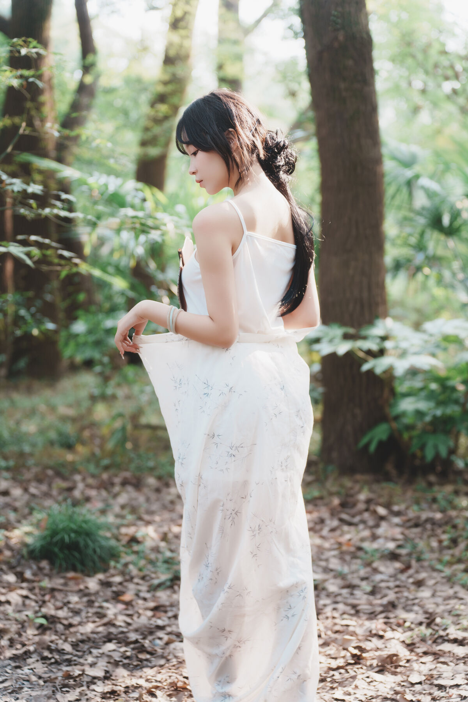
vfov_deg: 32.4
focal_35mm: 62
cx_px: 234
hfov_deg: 21.9
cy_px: 351
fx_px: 1209
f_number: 2.5
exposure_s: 1/200
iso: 125
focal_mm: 62
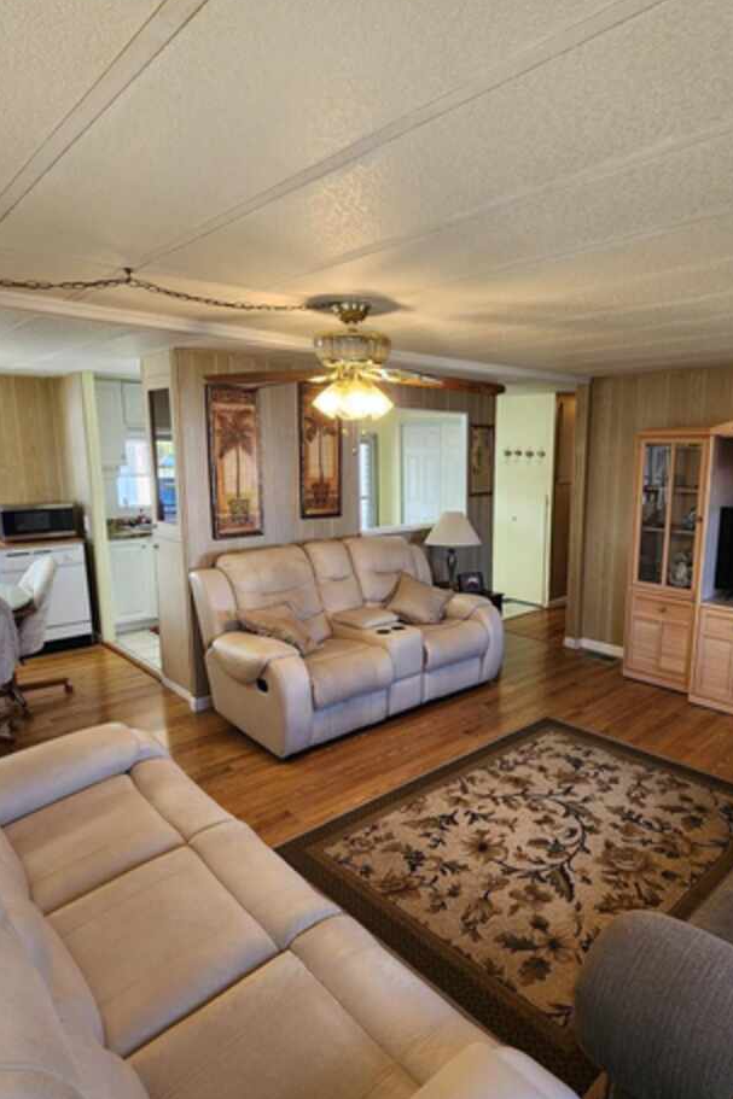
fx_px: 580
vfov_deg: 86.9
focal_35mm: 19
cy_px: 562
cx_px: 440
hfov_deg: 64.0
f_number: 2.2
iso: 80
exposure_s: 1/60
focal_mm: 2.2
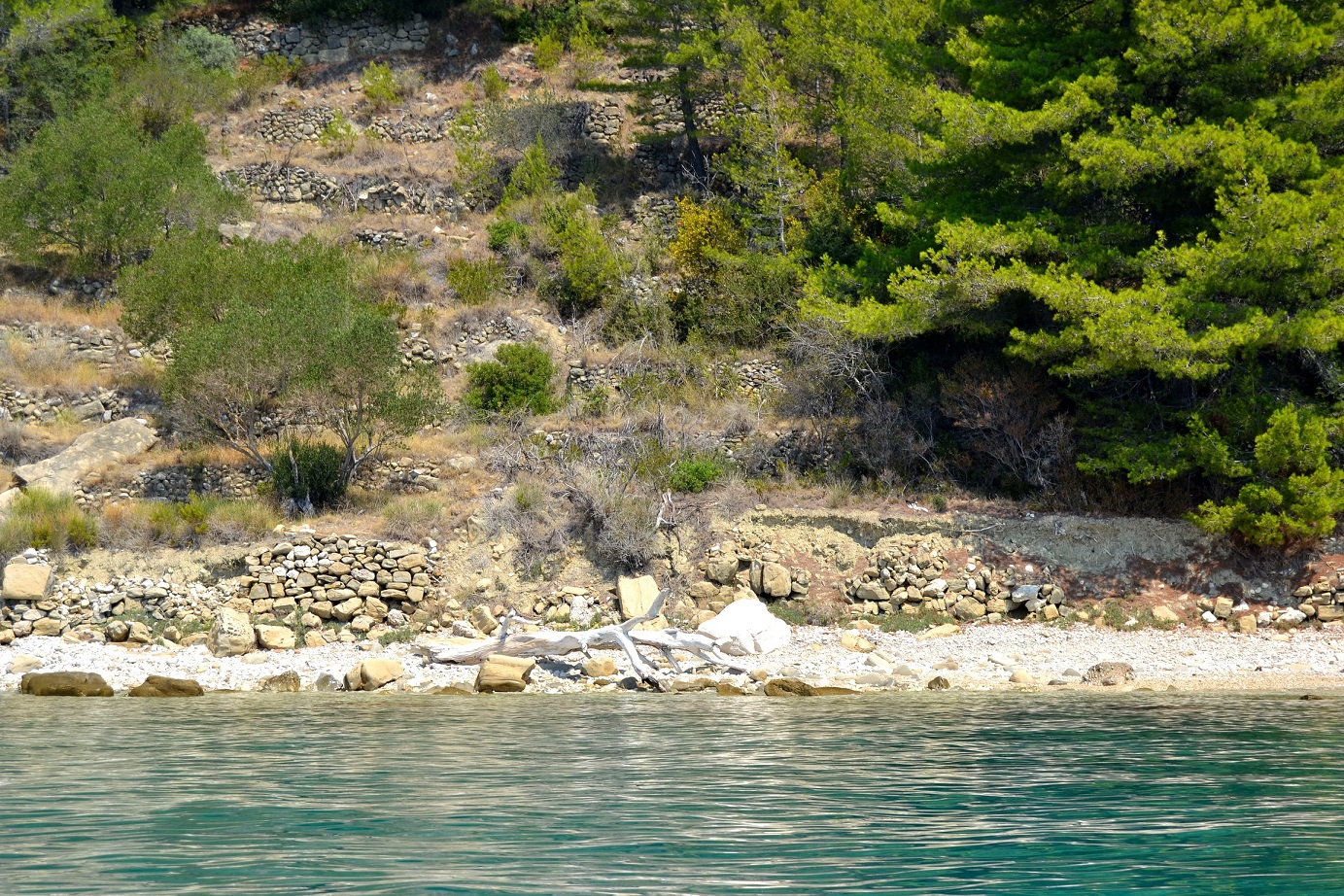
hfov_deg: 24.6
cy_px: 448
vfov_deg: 16.6
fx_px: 3080
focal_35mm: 82
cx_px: 672
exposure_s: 1/250
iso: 100
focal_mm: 55
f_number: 8
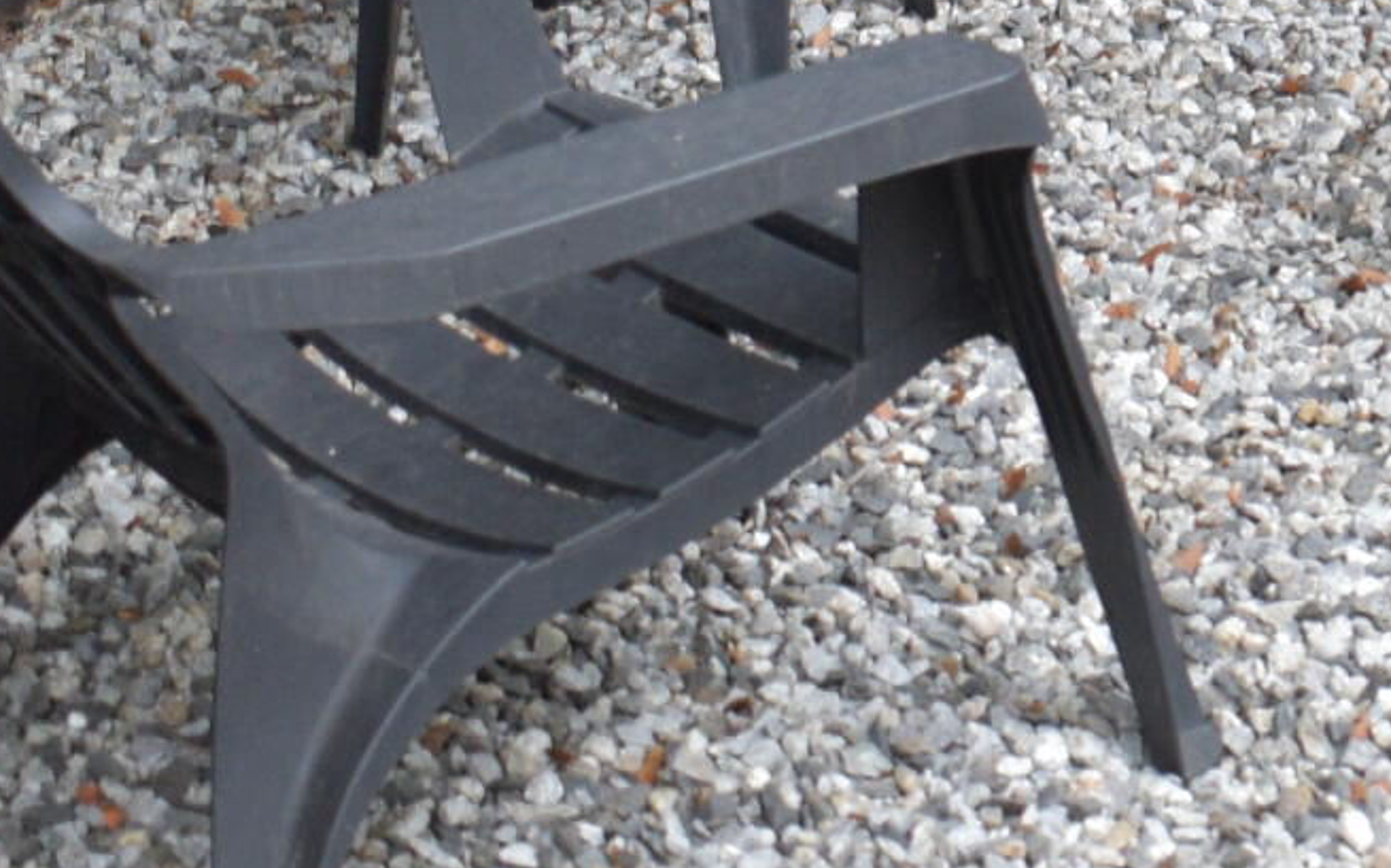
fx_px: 5306
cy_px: -333
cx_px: 1935
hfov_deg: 14.2
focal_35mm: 140
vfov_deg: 9.2
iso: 720
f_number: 4
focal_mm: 20
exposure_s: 1/30
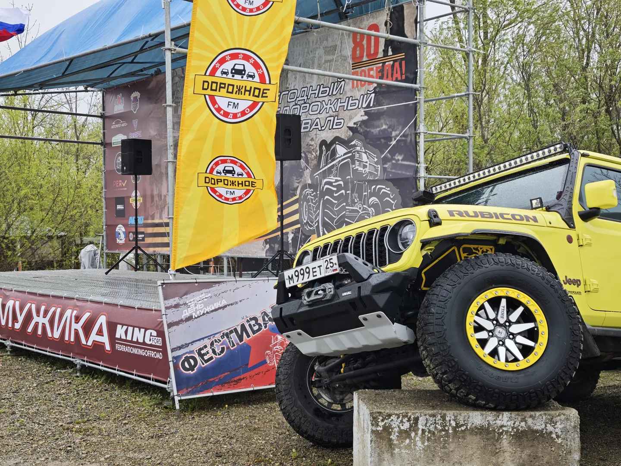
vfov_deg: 31.5
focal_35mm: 46
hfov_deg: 41.2
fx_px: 825
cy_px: 233
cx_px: 310
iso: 50
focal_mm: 6.55
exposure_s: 1/1156
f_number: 1.62
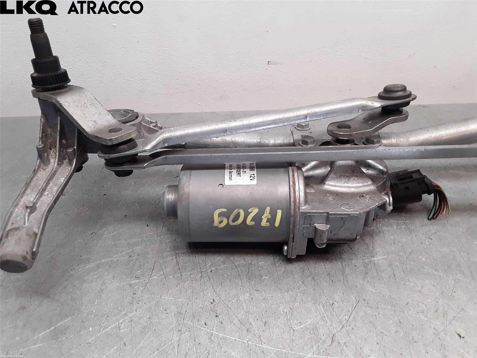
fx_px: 386
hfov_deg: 63.4
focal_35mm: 28
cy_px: 179
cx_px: 238
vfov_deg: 49.7
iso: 100
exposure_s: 1/126
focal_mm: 2.91
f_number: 1.9
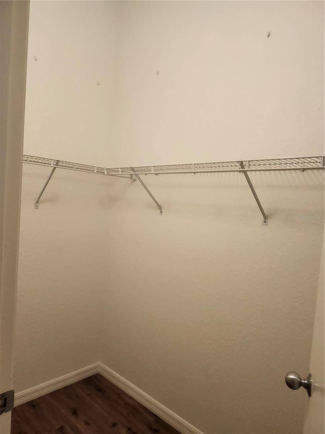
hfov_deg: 58.9
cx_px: 162
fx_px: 288
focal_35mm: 23
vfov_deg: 73.9
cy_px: 217
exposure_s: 1/120
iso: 500
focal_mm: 5.54
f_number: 1.8
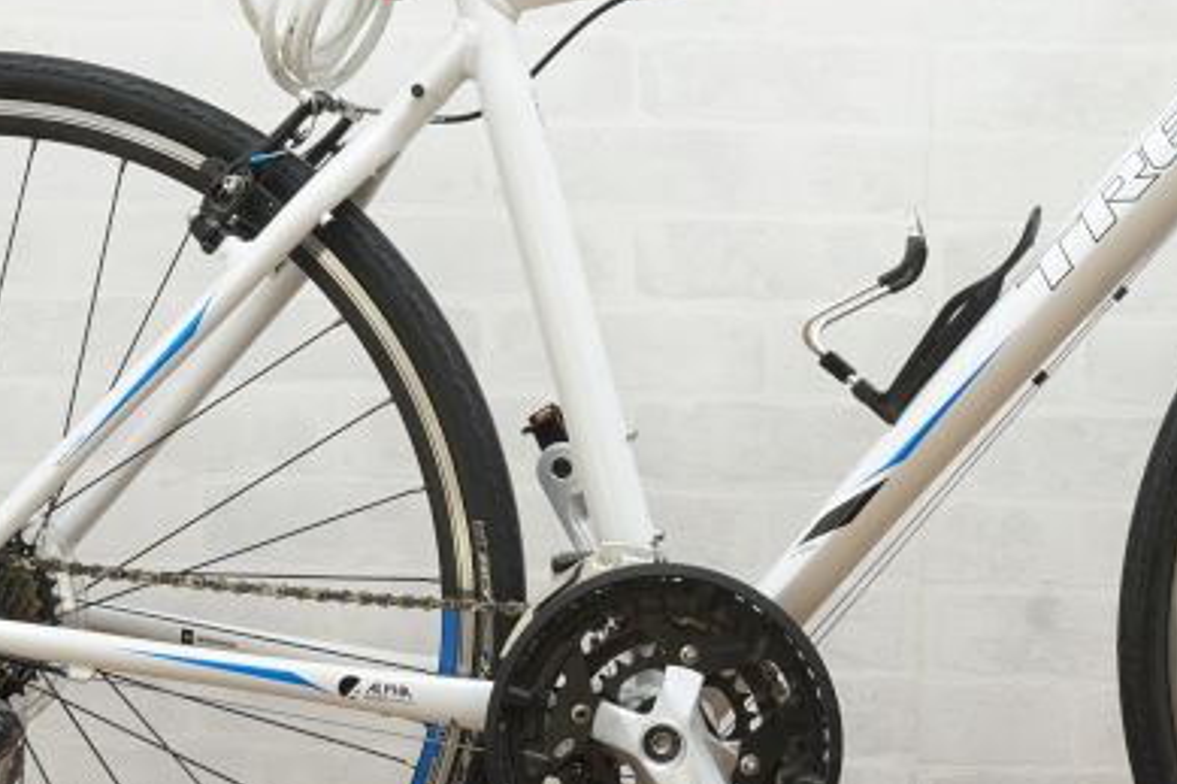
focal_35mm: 79
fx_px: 2582
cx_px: 832
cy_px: 312
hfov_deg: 25.5
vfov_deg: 17.2
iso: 250
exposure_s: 1/10
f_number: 11
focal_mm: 20
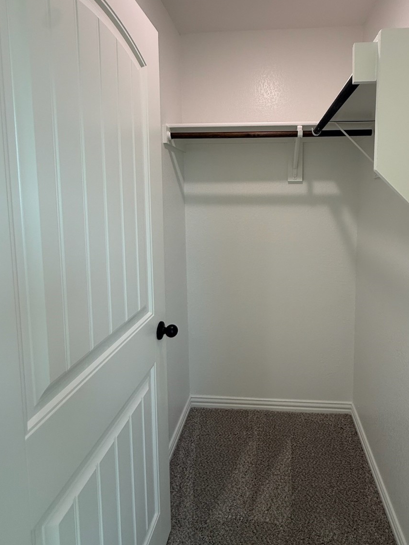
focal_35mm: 19
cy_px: 224
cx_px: 253
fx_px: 299
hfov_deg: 67.7
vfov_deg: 83.9
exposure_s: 1/120
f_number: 2.2
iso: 125
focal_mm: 2.22
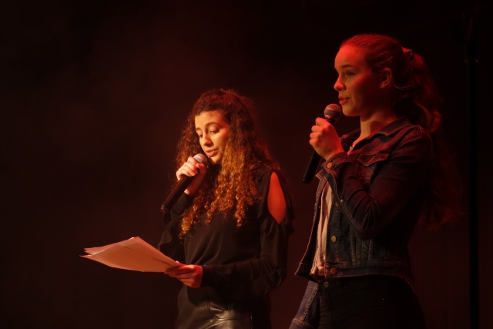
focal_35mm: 100
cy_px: 164
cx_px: 246
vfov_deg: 13.7
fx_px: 1370
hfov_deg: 20.4
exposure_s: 1/125
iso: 640
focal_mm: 37.1
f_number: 4.9
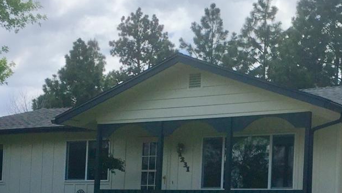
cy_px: 216
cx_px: 295
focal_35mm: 76
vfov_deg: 15.5
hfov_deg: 27.1
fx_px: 689
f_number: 2.2
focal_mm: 4.15
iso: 32
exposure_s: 1/2326
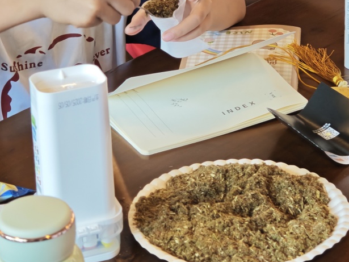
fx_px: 1300
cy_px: 24
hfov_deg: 15.3
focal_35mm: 129
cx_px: 222
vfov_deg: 11.4
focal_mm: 9
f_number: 2
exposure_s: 1/50
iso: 800
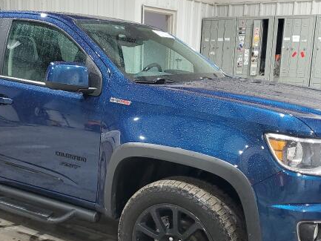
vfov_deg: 30.2
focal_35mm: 48
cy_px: 147
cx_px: 112
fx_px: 445
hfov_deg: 39.3
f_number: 1.5
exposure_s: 1/60.2
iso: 127
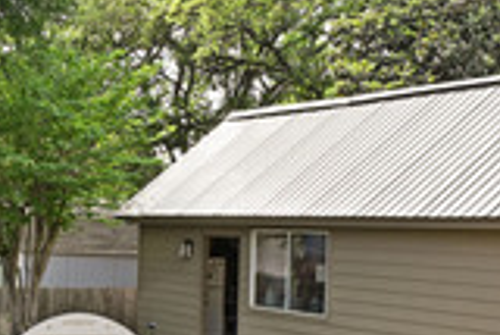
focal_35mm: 72
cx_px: -212
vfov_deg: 18.9
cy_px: 213
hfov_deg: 23.5
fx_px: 1001
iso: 64
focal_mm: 12
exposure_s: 1/125
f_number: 5.6
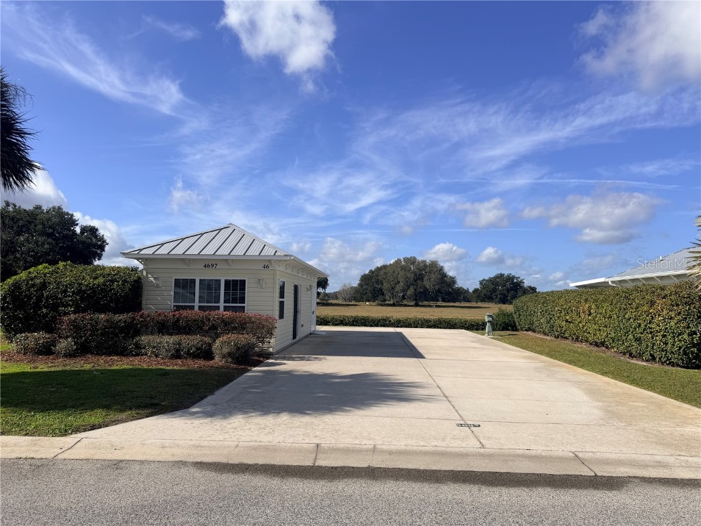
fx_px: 486
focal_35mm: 24
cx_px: 350
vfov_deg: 56.8
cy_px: 263
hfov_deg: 71.6
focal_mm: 6.76
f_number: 1.78
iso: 80
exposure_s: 1/7353
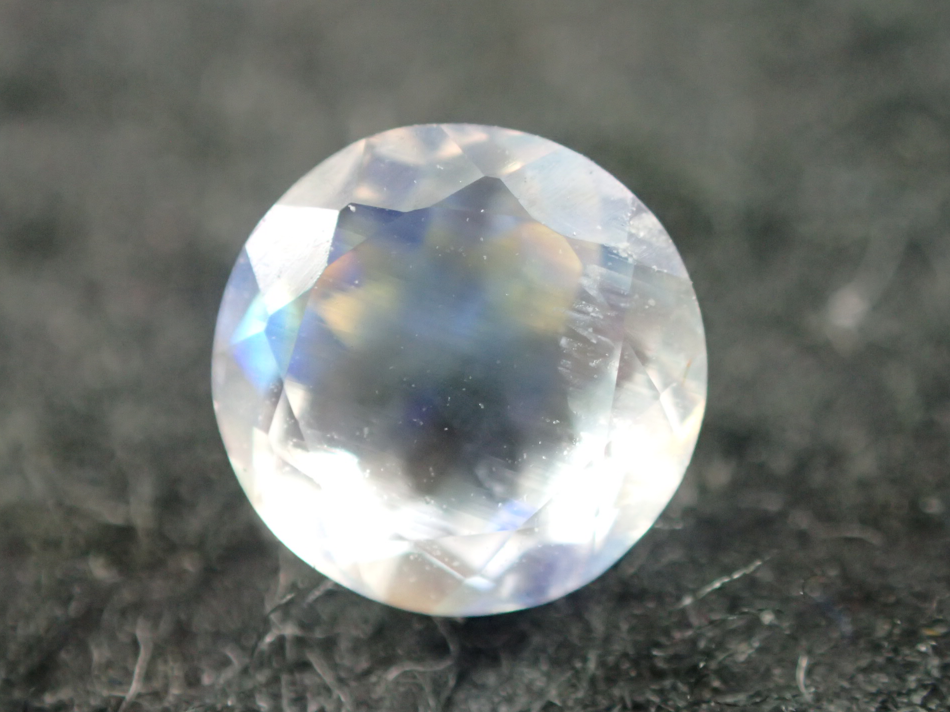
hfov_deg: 21.3
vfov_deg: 16.1
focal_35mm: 92
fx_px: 2525
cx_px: 473
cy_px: 359
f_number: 4.7
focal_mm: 16.48
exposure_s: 1/100
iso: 800
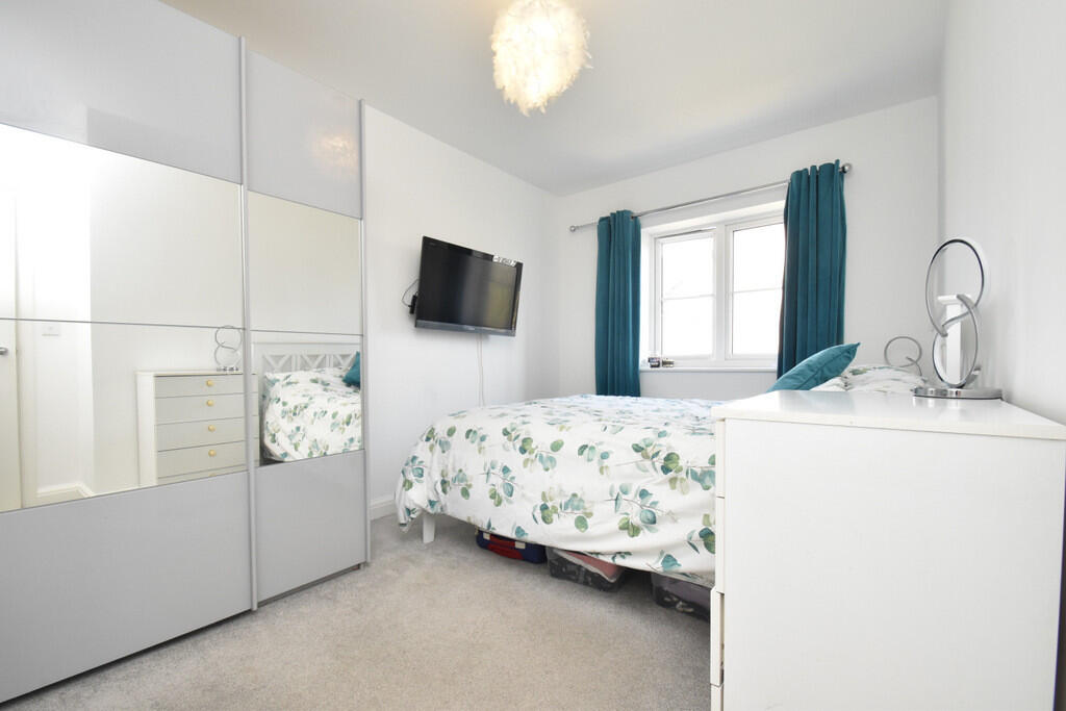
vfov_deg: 77.3
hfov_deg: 100.4
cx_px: 533
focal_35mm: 15
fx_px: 444
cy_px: 356
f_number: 9
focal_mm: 10
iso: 1250
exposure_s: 1/60
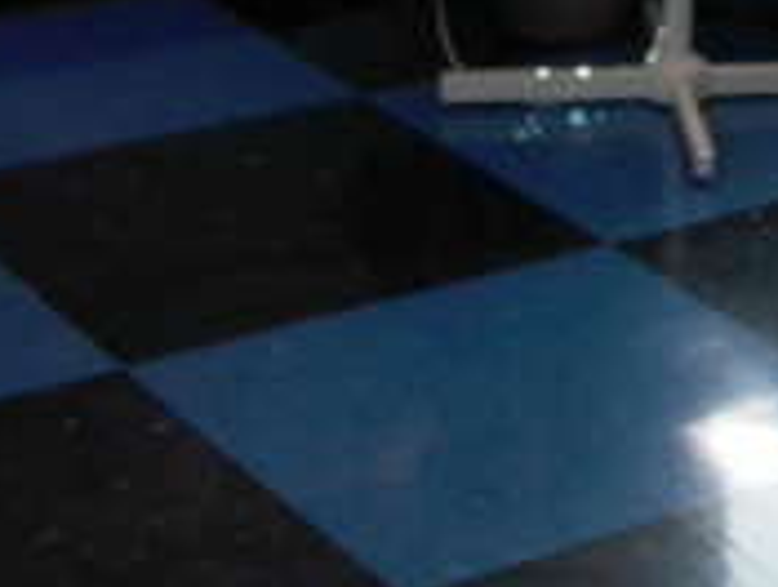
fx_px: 2928
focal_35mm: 130
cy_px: -40
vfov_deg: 11.3
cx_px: 1285
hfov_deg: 13.9
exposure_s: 1/44.5
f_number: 5.6
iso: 100
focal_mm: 8.19
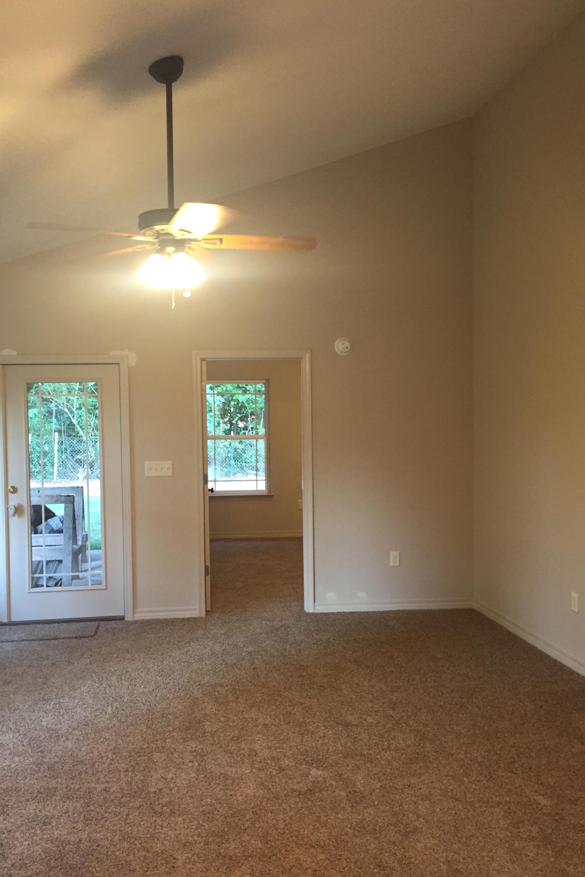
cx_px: 249
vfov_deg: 60.3
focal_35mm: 31
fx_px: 756
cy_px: 443
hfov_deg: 42.2
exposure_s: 1/30
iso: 125
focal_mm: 4.15
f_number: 2.2
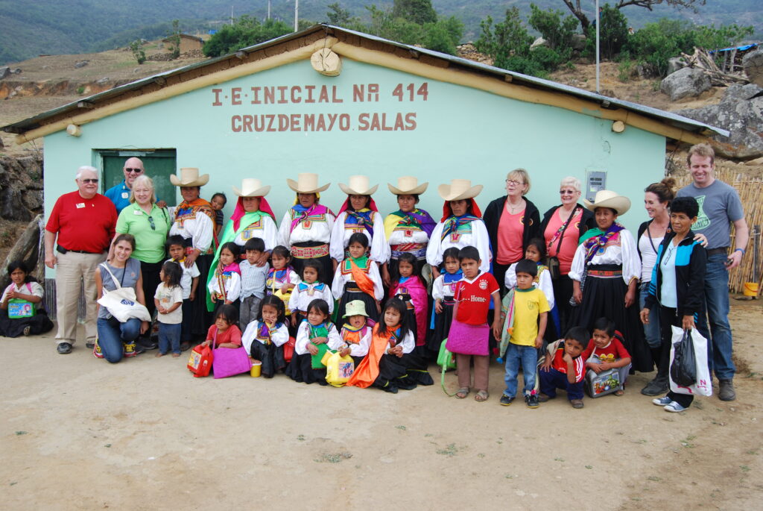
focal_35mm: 33
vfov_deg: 40.1
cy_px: 256
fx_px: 700
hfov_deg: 57.2
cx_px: 382
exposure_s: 1/160
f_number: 6.3
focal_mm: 22
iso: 100
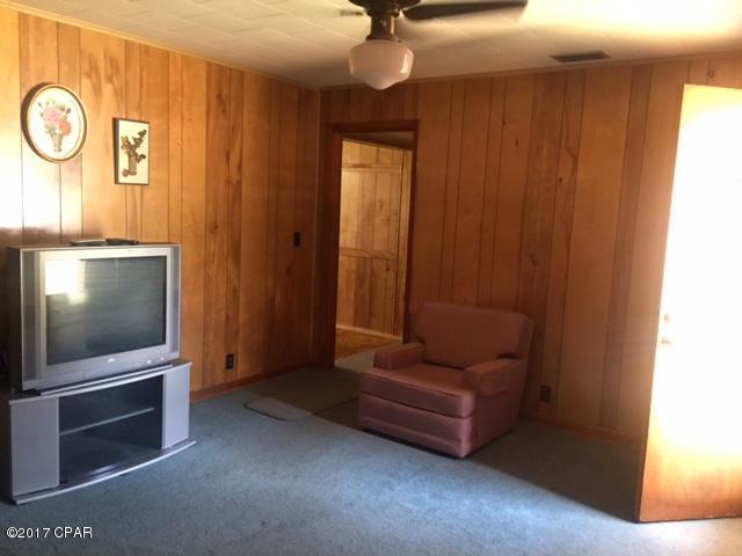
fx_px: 622
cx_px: 371
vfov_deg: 48.2
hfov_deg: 61.7
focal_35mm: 29
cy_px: 278
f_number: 2.2
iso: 250
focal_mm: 4.15
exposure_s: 1/24
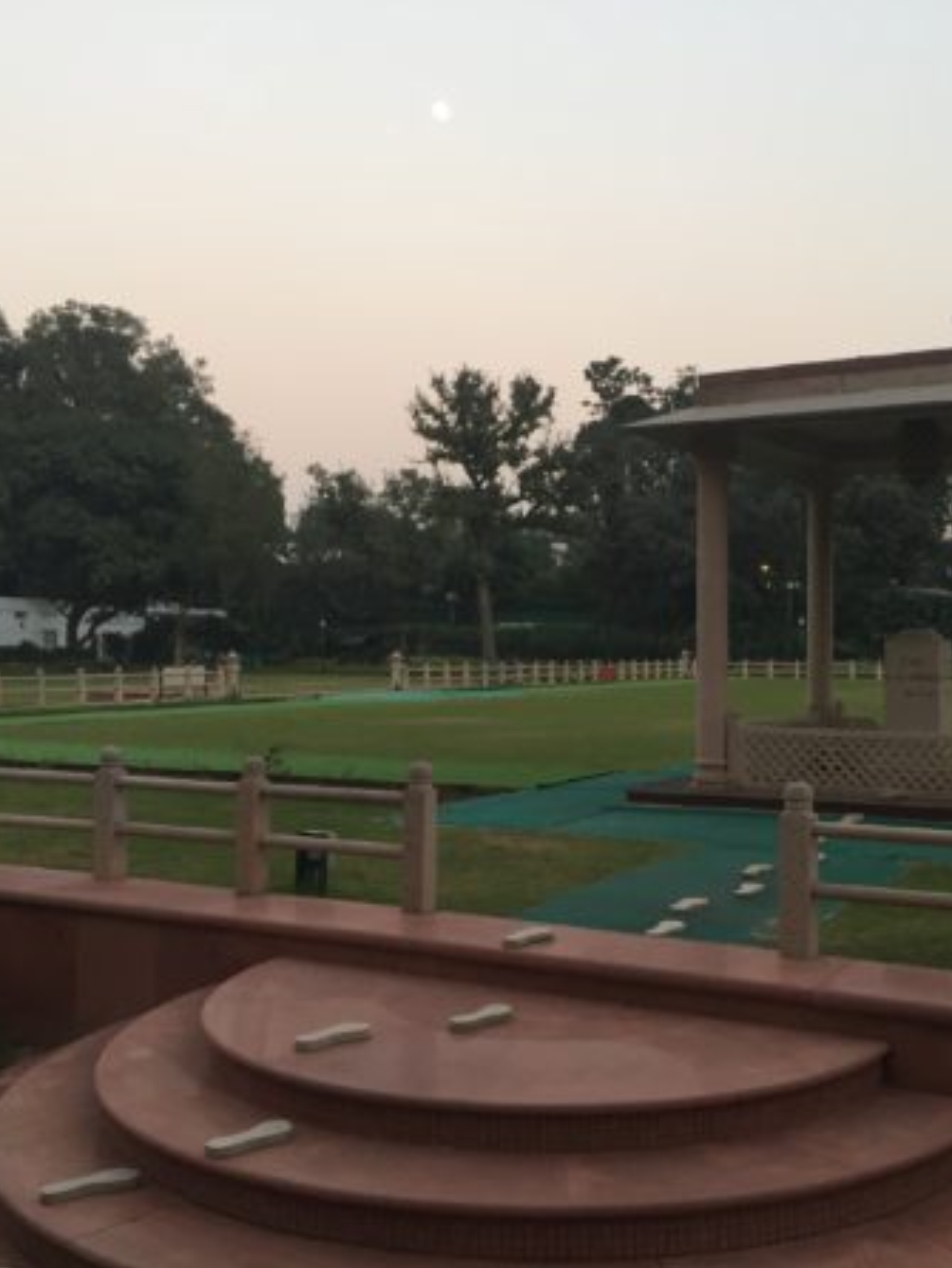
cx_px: 557
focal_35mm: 39
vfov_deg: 47.8
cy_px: 637
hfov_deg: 36.8
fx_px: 1429
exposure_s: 1/33
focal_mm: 4.15
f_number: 2.2
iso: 32
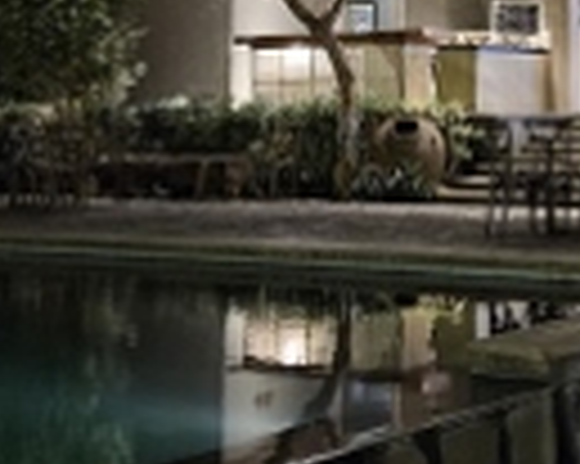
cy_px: -47
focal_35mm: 86
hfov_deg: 21.5
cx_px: 578
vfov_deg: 17.2
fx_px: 1475
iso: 1000
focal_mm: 5.4
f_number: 1.8
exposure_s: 1/25
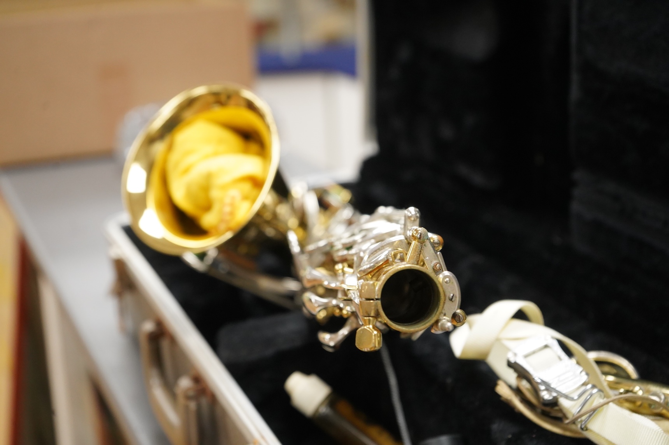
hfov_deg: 34.5
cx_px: 334
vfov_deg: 23.3
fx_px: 1077
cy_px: 222
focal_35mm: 58
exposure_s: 1/200
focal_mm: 58
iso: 4000
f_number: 5.6
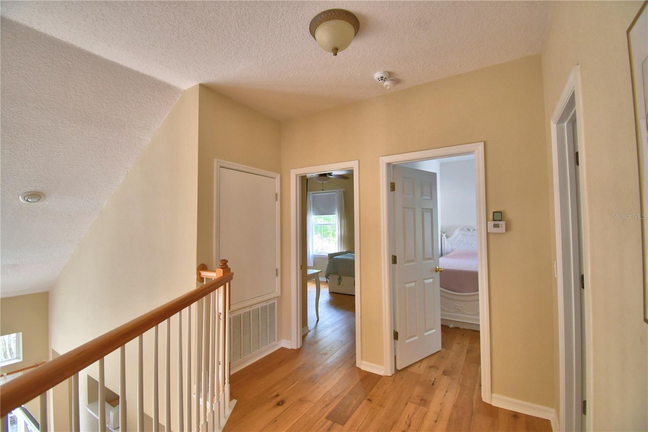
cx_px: 324
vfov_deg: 77.3
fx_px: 270
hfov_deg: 100.4
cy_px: 216
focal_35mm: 15
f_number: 4.5
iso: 400
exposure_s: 1/100
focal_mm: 10
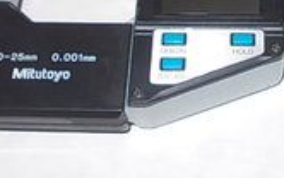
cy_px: 10
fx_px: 751
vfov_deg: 13.4
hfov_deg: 21.2
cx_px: 214
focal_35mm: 97
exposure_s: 1/30
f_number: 3.1
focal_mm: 5.3
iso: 200
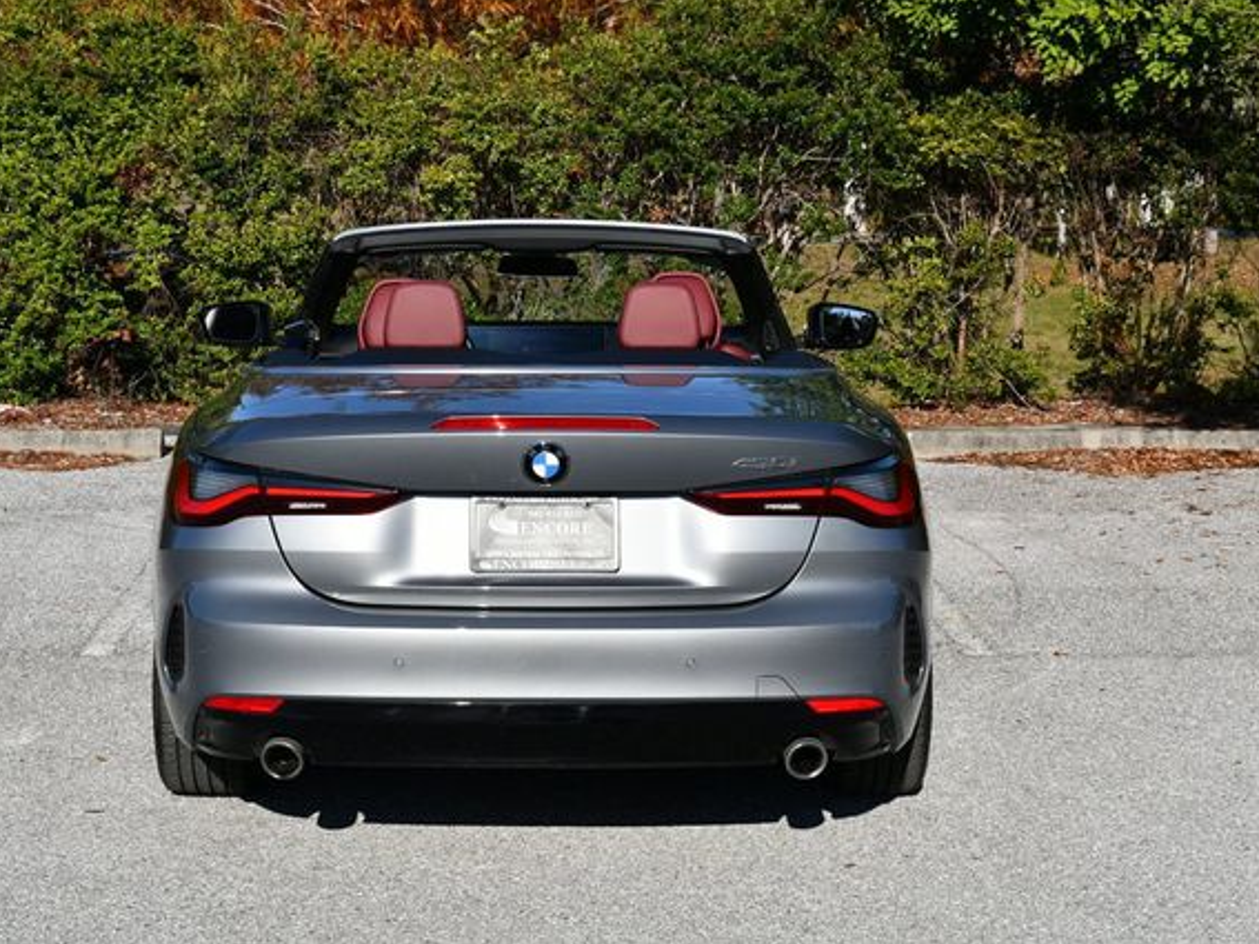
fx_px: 2764
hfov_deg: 25.6
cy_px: 471
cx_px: 553
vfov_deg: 19.4
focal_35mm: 76
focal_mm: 35
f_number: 9
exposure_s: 1/320
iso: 100
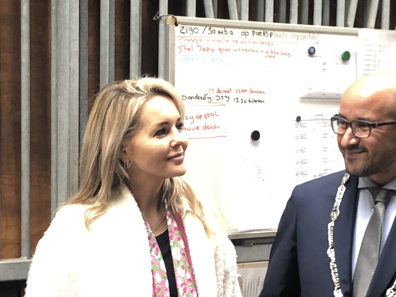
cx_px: 170
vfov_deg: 15.3
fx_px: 1098
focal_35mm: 96
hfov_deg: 20.4
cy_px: 216
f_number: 1.8
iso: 40
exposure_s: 1/20
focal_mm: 4
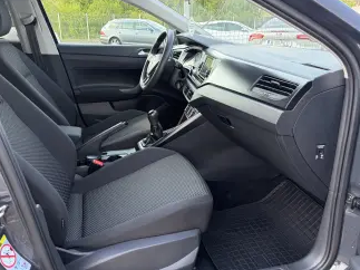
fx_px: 301
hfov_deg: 61.7
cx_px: 173
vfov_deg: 48.2
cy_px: 127
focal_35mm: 29
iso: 125
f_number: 1.6
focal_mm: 5.96
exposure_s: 1/202
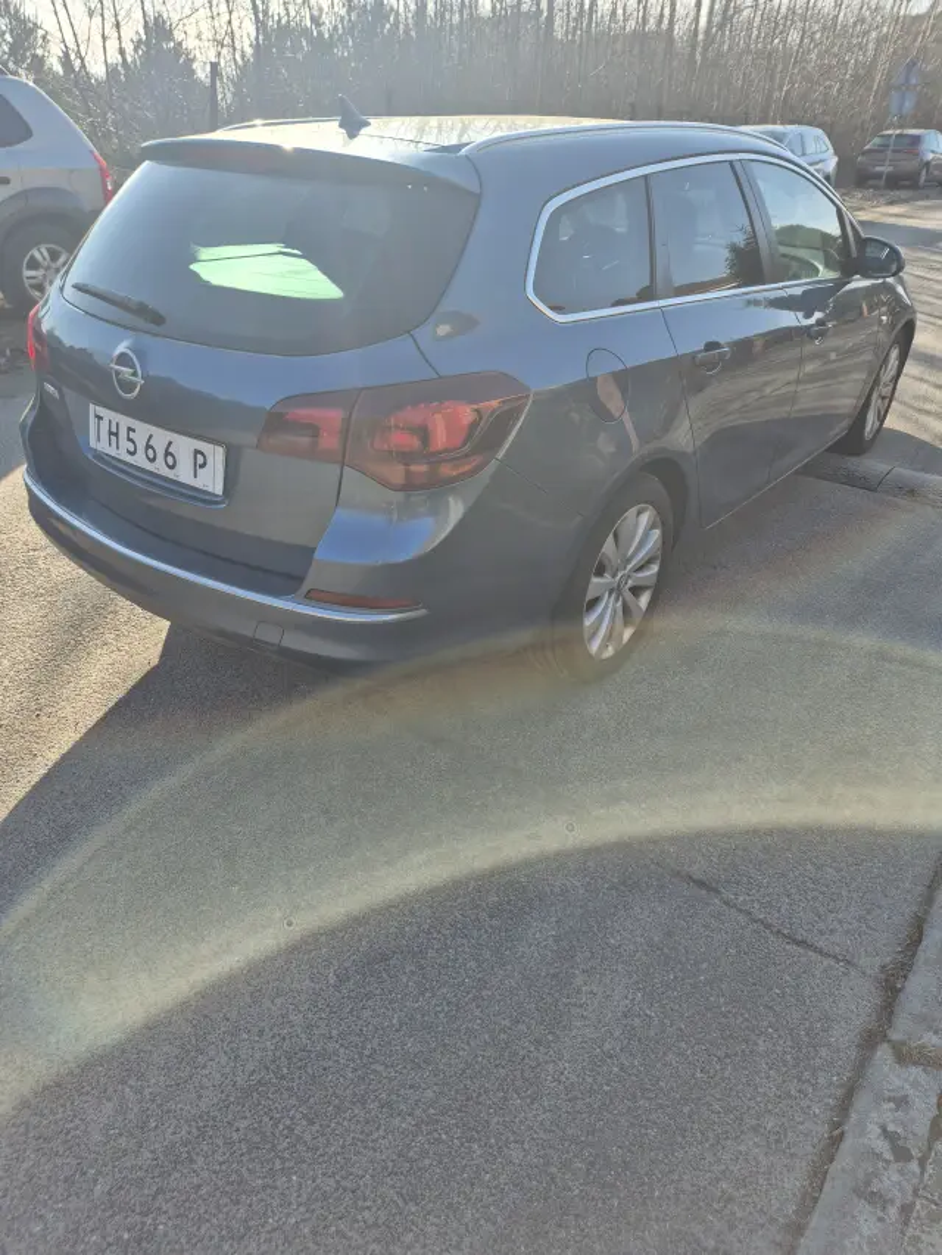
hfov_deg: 58.9
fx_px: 834
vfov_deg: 73.9
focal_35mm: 23
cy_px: 628
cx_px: 471
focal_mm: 5.4
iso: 25
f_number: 1.8
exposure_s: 1/710
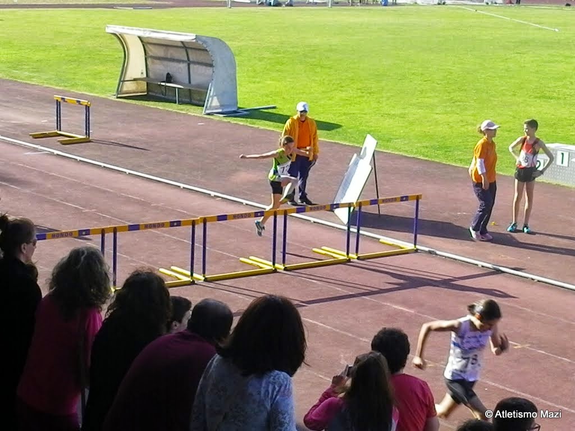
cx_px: 288
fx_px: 1412
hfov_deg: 23.0
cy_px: 216
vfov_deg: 17.4
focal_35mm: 85
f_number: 13.3
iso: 640
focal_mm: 14.9
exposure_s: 1/160
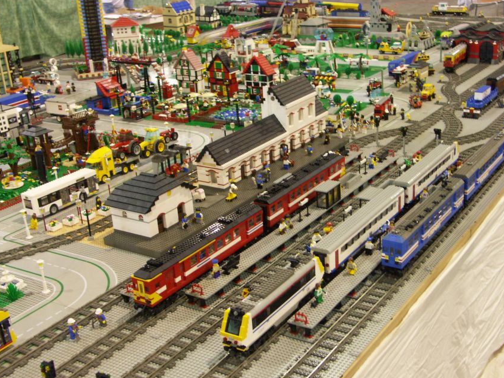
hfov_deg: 42.0
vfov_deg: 32.1
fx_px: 655
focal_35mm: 45
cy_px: 224
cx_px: 290
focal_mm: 9.47
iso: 200
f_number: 2.8
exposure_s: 1/10
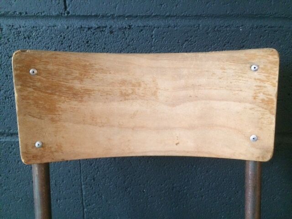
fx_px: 245
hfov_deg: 61.7
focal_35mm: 29
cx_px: 146
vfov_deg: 48.2
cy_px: 110
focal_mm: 4.15
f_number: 2.2
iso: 320
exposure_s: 1/17
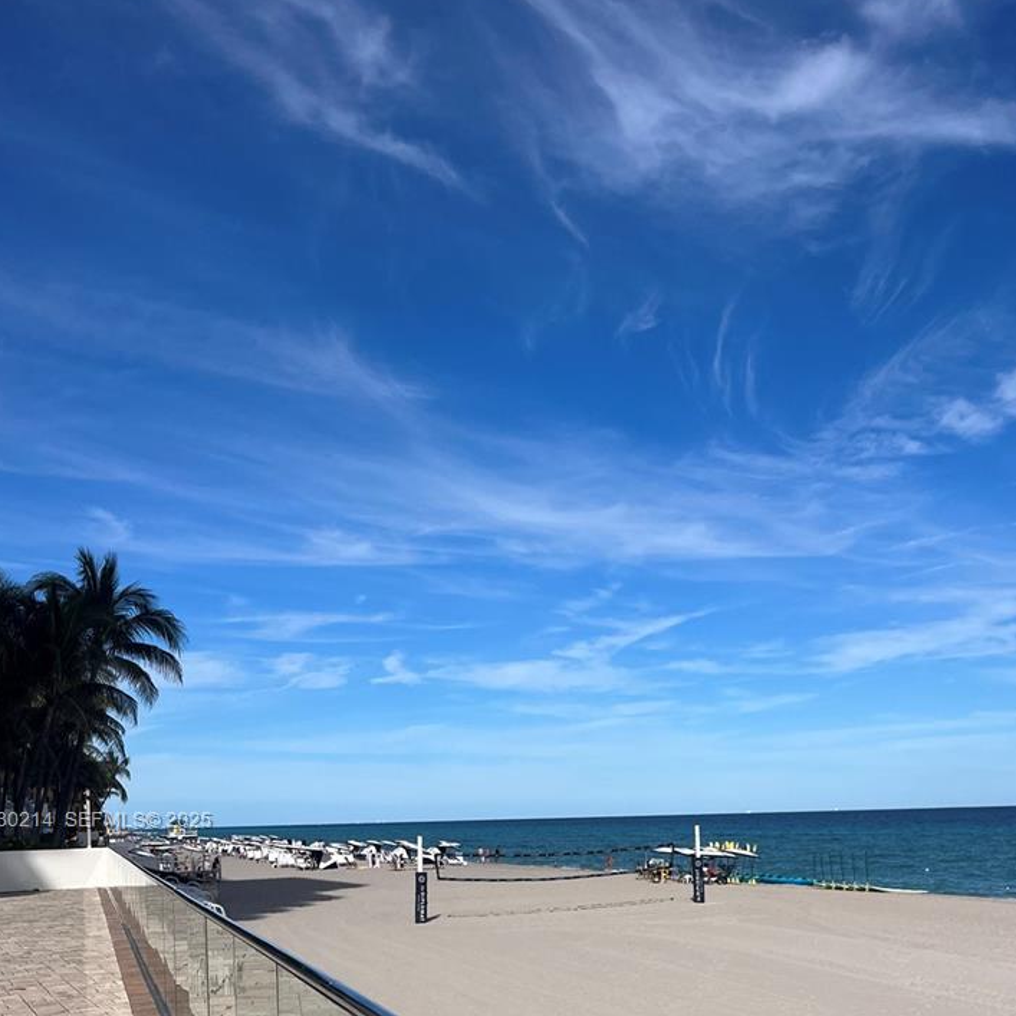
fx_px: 1295
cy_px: 822
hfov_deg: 42.7
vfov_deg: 40.9
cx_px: 592
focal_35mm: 39
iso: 50
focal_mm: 5.1
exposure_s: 1/7353
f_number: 1.6
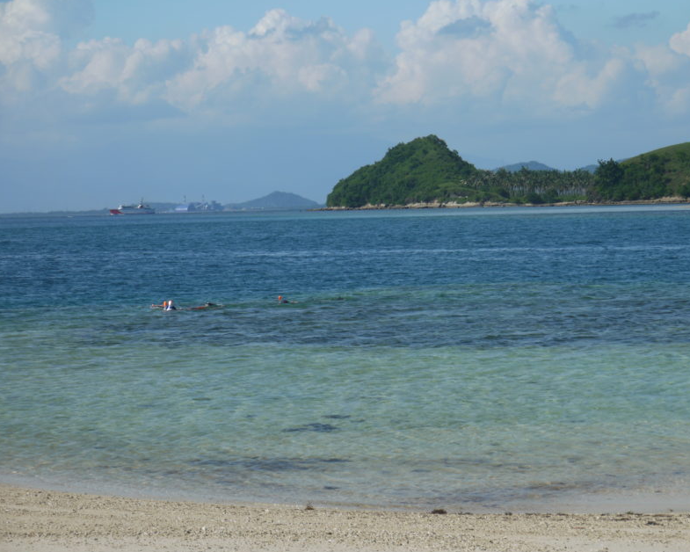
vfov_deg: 14.4
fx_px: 2185
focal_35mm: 107
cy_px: 305
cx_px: 447
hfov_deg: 17.9
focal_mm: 42
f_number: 8
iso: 160
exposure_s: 1/320
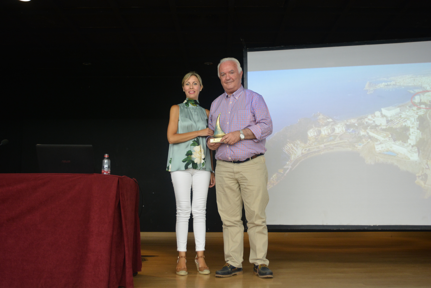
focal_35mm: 42
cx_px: 216
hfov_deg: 46.4
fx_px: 503
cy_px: 144
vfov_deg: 31.9
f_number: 4.2
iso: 900
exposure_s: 1/30
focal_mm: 28
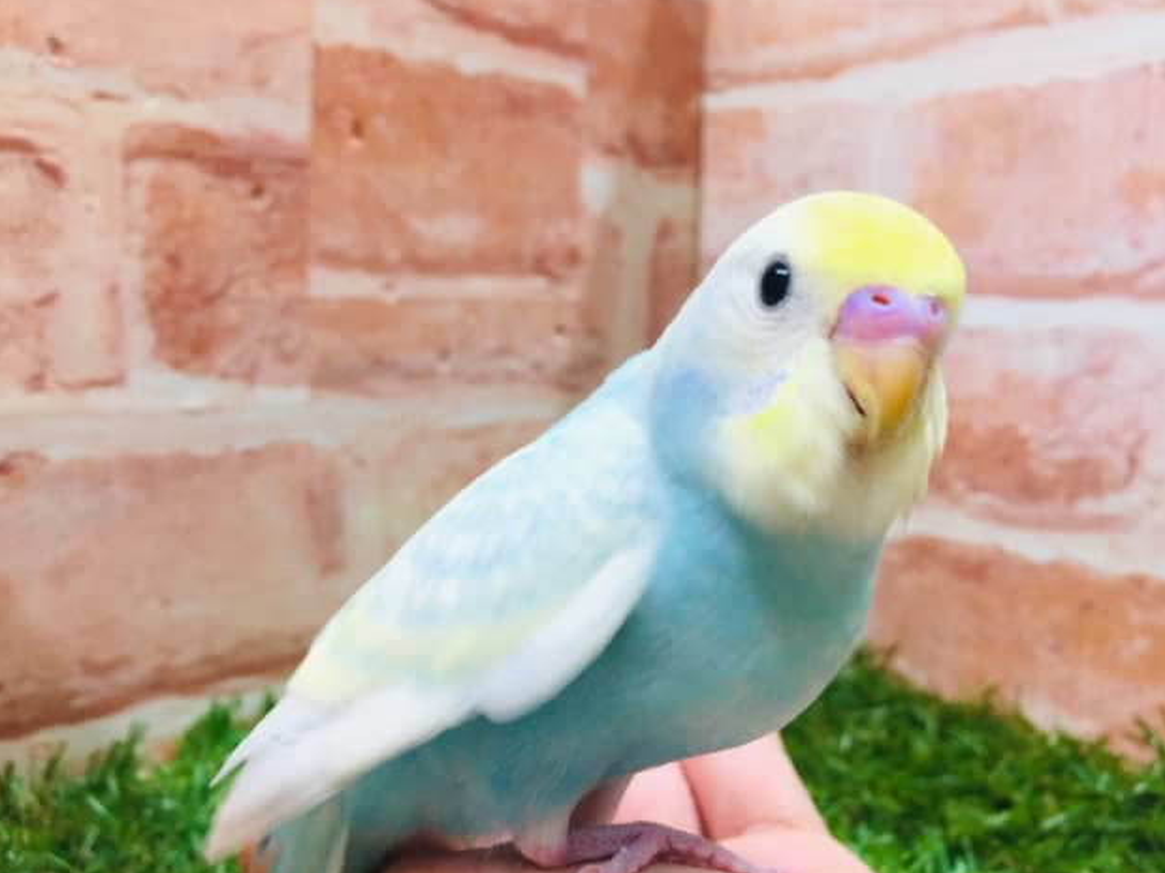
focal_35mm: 30
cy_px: 429
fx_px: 1009
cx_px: 597
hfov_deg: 60.0
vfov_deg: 46.8
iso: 50
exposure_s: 1/30
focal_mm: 4.15
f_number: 2.2
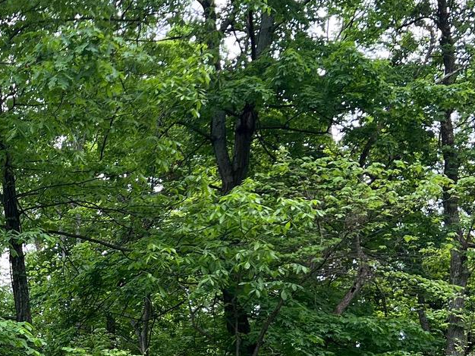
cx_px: -157
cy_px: 347
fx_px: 1167
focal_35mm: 85
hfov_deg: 20.8
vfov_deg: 17.0
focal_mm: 5.7
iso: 50
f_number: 1.5
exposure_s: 1/389
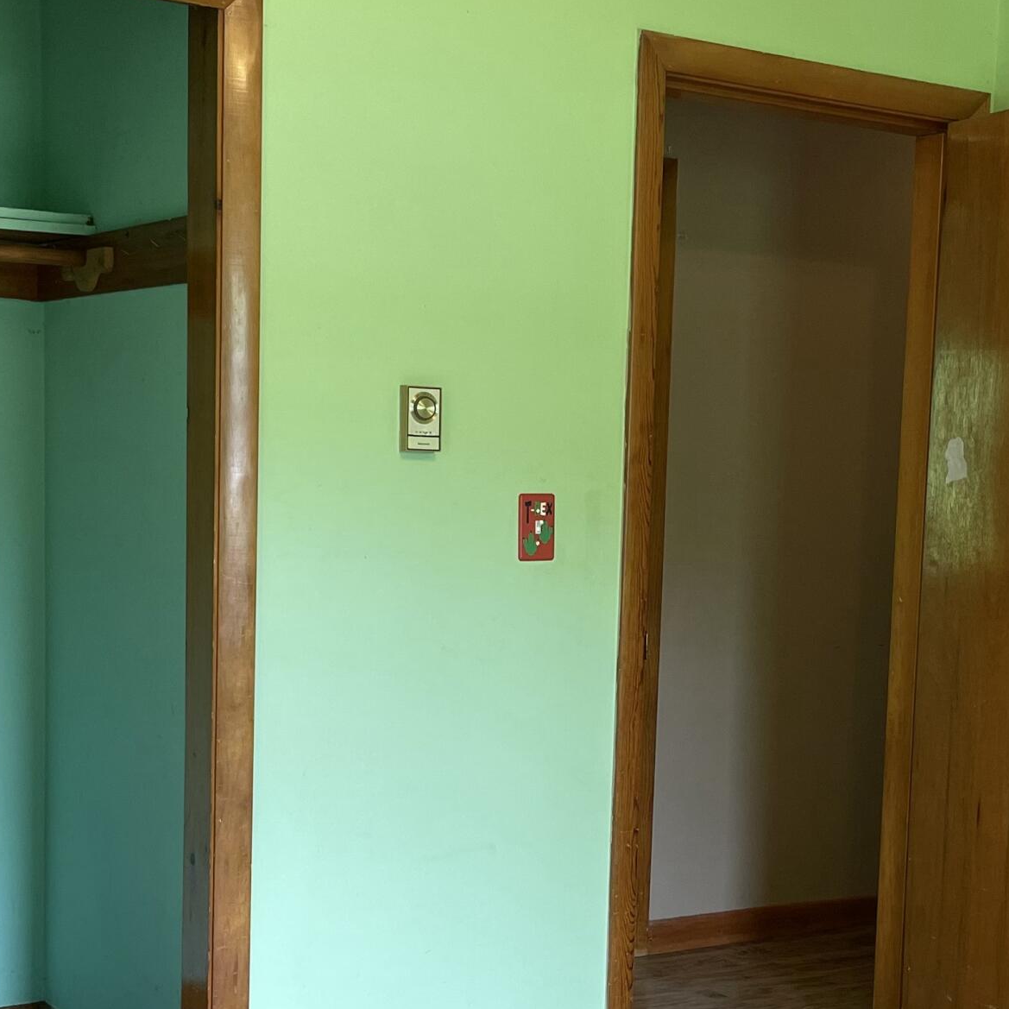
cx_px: 595
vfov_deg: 28.9
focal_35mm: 59
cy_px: 663
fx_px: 1946
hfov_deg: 29.0
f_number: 1.6
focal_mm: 4.2
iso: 64
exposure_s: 1/60
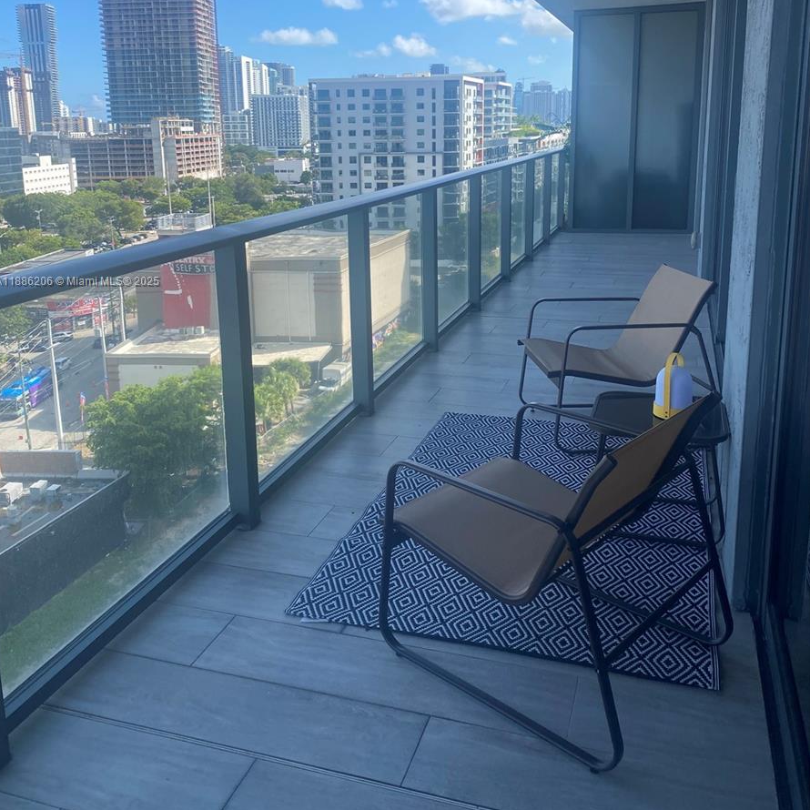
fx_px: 821
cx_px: 402
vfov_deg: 51.7
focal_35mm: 31
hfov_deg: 52.5
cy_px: 282
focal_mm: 4.25
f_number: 1.8
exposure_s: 1/1484
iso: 32
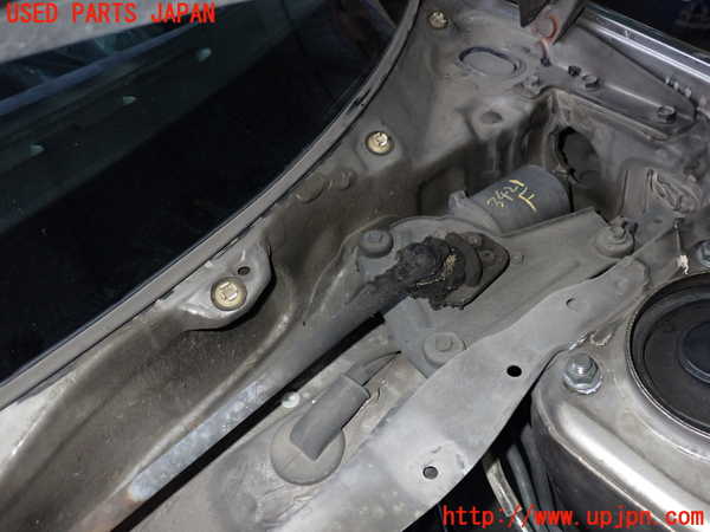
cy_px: 266
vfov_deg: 46.8
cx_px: 355
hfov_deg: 60.0
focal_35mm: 30
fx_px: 615
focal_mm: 5.4
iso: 400
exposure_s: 1/30
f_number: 6.3
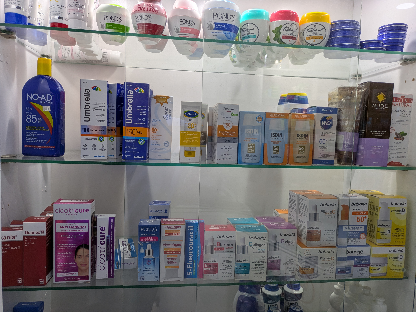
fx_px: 301
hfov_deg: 69.4
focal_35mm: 25
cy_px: 156
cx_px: 208
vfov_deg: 54.9
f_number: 1.89
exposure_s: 1/120
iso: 58
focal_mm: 5.43
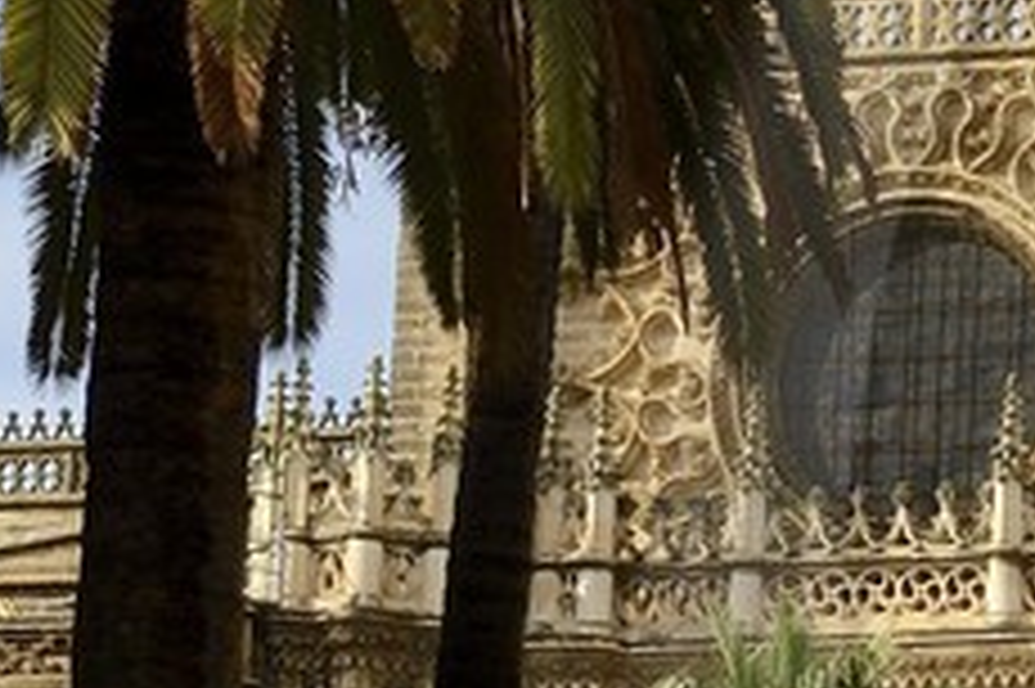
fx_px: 7010
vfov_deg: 5.6
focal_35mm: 244
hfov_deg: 7.8
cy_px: 677
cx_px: 2498
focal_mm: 35
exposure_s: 1/250
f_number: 13
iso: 200
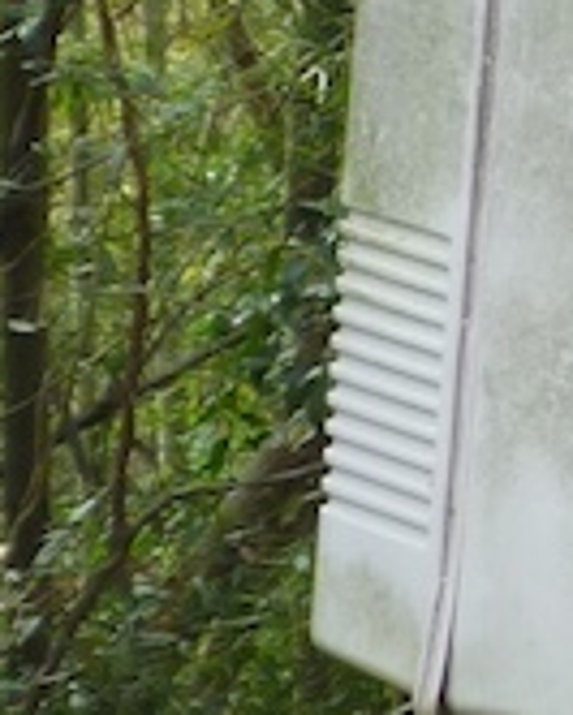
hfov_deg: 4.8
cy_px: 353
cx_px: 659
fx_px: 6862
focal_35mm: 324
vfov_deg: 6.0
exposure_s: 1/60
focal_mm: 8.3
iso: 80
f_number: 4.3
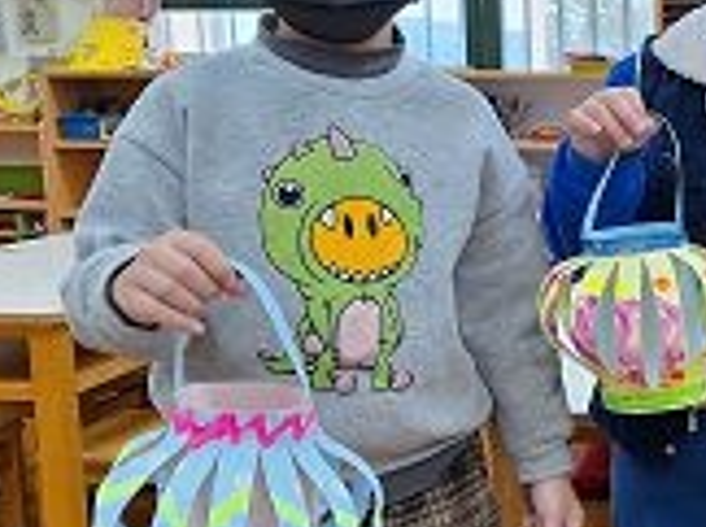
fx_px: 1181
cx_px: 728
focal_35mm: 58
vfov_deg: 25.2
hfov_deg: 30.6
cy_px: 287
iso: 64
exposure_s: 1/40
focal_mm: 5.54
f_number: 1.8
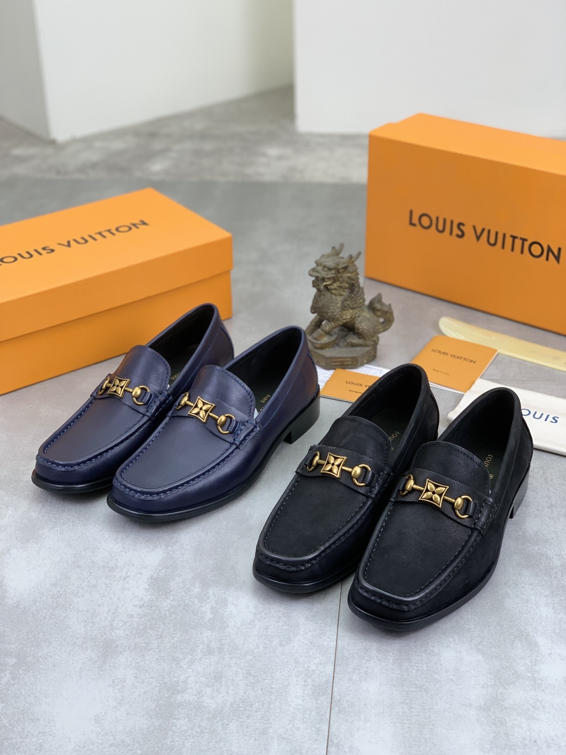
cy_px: 378
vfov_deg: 36.8
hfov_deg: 28.0
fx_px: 1134
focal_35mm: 52
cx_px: 283
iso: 25
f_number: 2.4
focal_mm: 6
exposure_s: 1/100
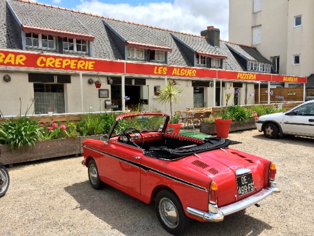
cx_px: 157
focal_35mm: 30
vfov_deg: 46.8
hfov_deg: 60.0
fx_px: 272
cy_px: 118
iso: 32
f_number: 2.2
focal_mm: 4.12
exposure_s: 1/1642
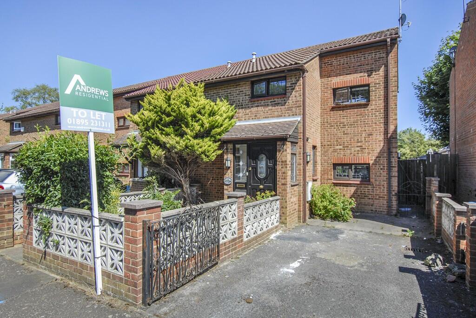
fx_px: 258
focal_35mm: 20
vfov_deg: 63.3
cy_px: 159
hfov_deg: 85.4
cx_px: 238
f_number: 5.6
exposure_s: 1/500
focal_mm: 13
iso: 200
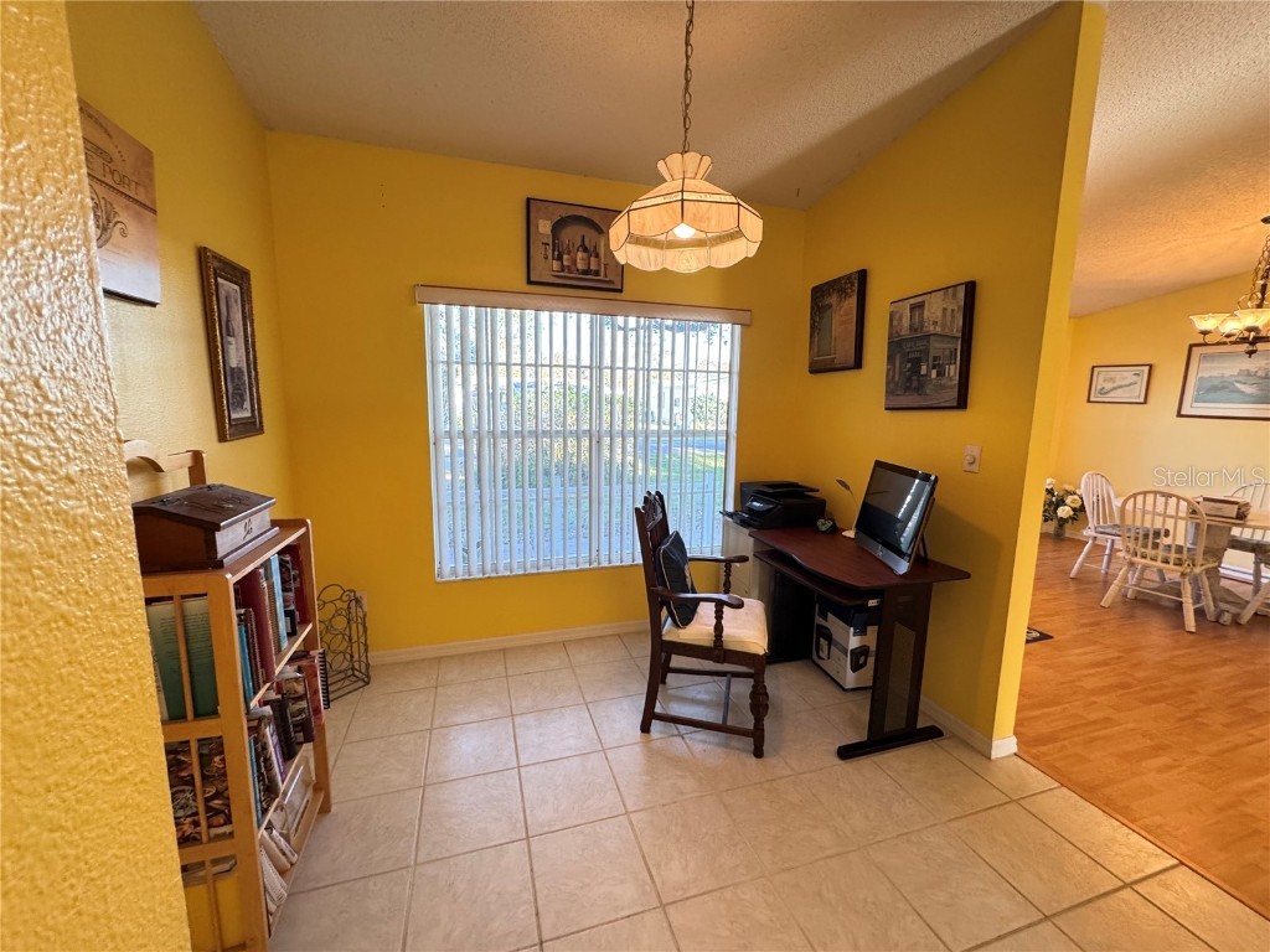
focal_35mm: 14
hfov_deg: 102.1
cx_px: 635
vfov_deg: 85.7
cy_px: 476
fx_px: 514
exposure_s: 1/120
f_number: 2.2
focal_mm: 2.22
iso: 320
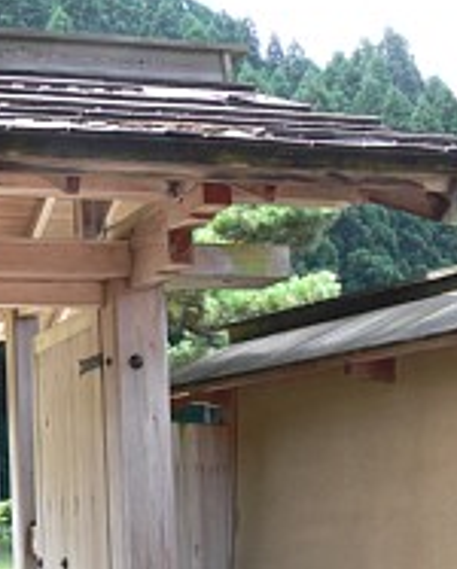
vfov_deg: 25.9
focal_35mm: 73
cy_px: 368
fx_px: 1232
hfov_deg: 19.5
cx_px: -119
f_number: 4
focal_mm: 7.4
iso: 80
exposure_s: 1/60
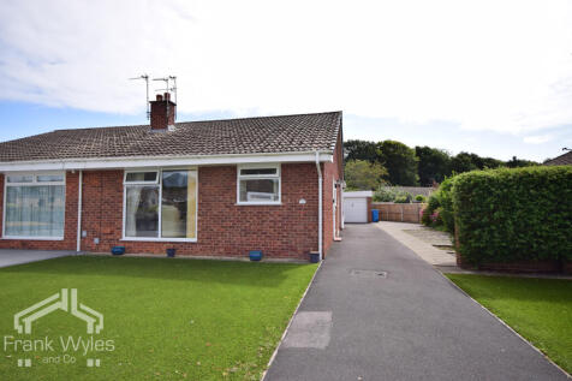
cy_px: 190
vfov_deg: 63.2
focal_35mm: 20
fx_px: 310
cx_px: 286
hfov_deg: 85.4
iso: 320
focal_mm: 13
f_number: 9
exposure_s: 1/1000
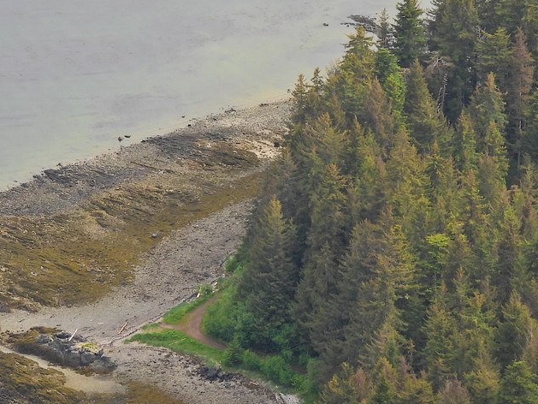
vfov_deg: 3.7
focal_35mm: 407
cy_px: 15
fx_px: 6327
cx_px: 163
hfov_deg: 4.9
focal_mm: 35.7
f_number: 4.5
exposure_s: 1/320
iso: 100
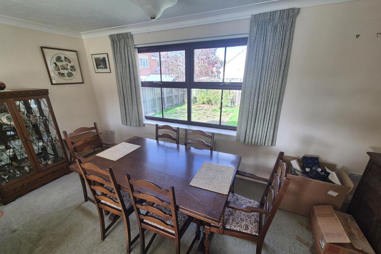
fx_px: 148
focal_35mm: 14
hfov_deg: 104.3
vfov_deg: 80.8
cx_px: 189
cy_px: 142
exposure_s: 1/101
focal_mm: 2.2
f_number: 2.2
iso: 50
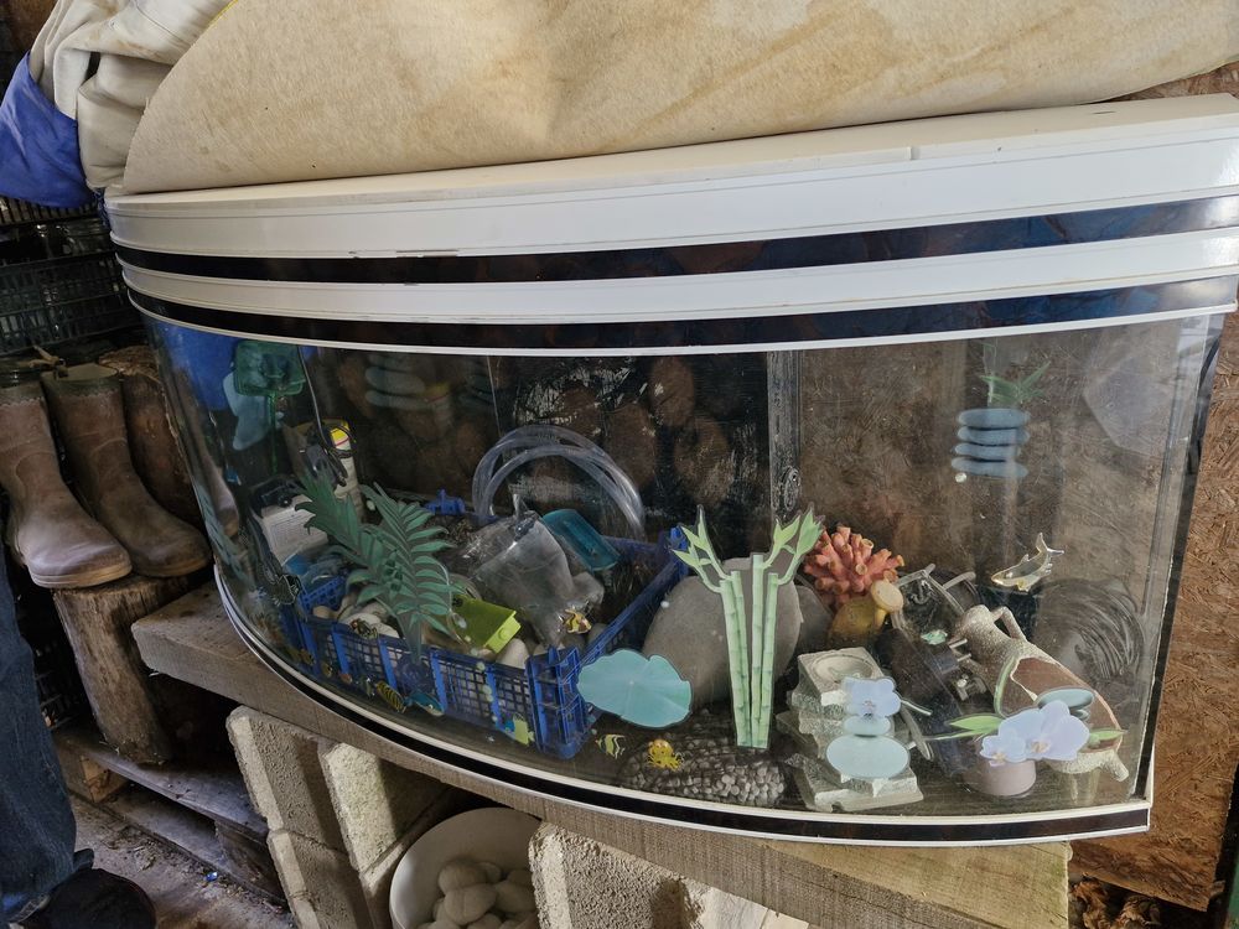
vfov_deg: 58.9
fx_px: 823
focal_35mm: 23
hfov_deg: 73.9
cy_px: 464
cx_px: 620
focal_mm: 5.54
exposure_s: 1/100
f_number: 1.8
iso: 320
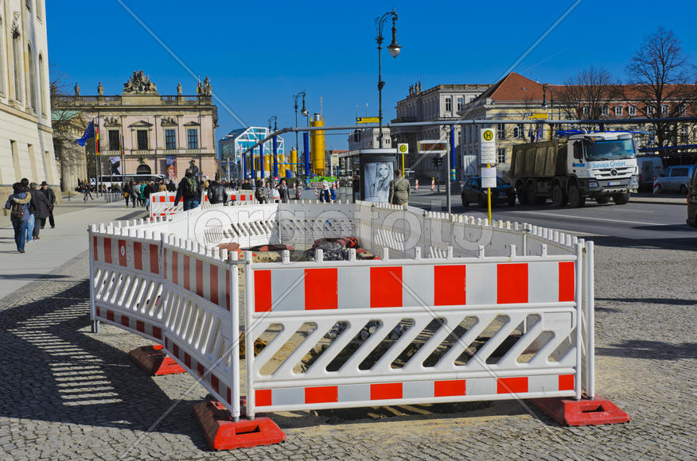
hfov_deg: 46.5
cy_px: 230
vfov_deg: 31.7
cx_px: 348
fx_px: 811
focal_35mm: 42
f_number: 8
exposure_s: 1/500
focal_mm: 28
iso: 100
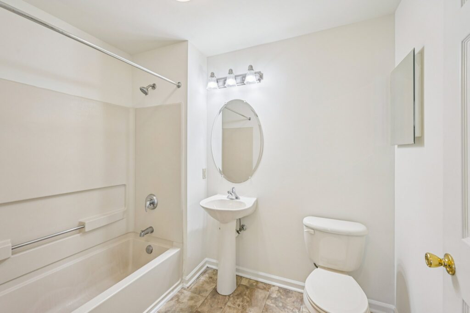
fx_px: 196
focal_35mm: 15
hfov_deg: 100.4
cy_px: 156
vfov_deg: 77.3
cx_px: 235
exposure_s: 1/15
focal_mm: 15
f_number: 8
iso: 280
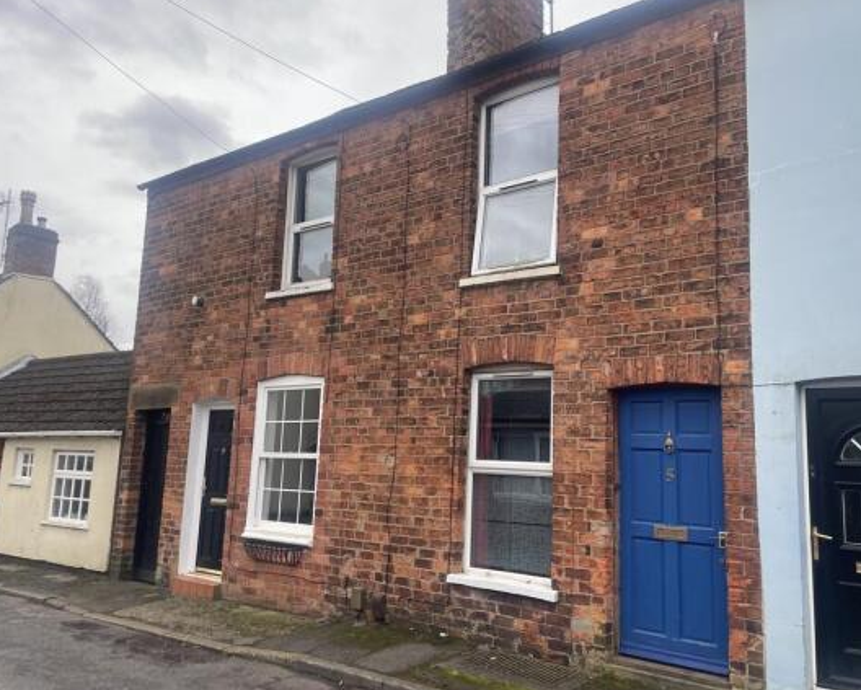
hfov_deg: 62.1
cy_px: 342
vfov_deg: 51.6
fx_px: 714
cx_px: 467
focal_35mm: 28
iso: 32
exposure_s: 1/452
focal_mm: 4.2
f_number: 1.6
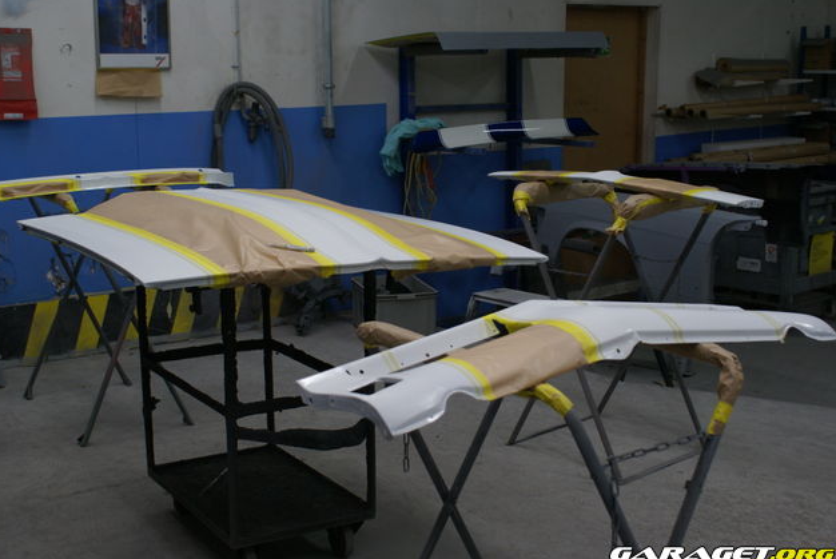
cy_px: 282
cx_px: 411
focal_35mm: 46
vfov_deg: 29.3
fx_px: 1069
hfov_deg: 42.7
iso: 250
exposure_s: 1/60
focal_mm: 30
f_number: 5
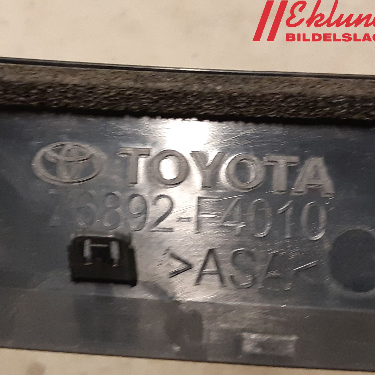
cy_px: 189
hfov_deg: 52.2
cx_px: 151
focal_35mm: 31
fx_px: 380
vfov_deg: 52.5
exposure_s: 1/50
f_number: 1.7
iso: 250
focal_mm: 3.93
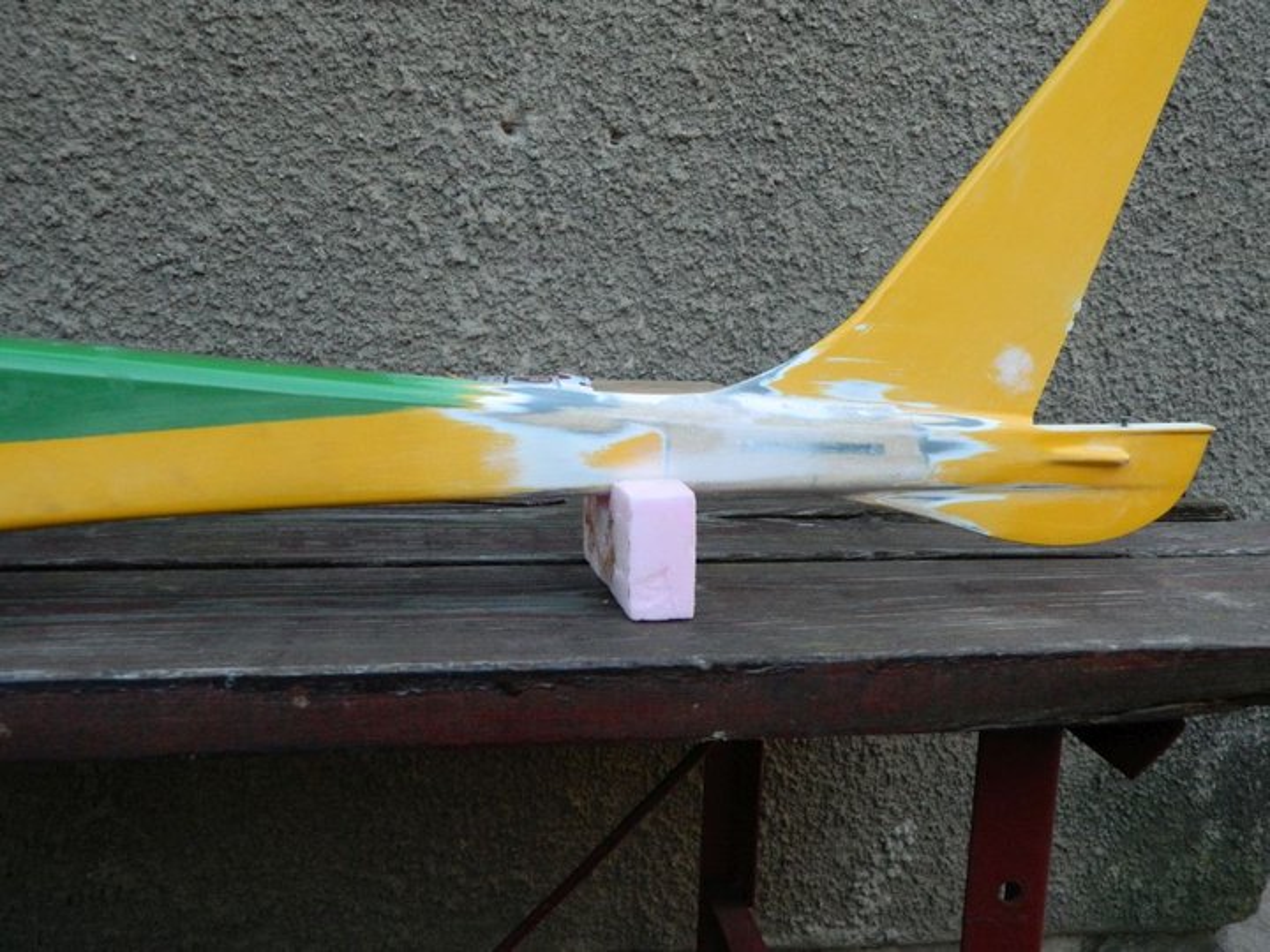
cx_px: 635
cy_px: 476
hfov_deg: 52.6
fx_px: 1284
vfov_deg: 40.7
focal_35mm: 35
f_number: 3.3
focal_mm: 6.2
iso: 400
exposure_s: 1/100
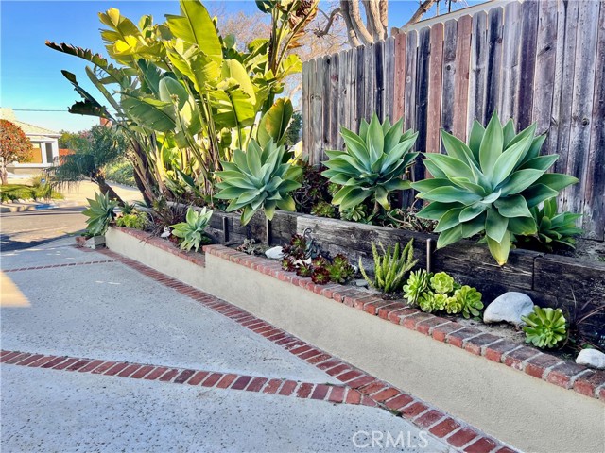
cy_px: 226
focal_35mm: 26
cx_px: 302
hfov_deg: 67.3
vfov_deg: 53.1
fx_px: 454
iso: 50
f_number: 1.5
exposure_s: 1/421
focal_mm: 5.7
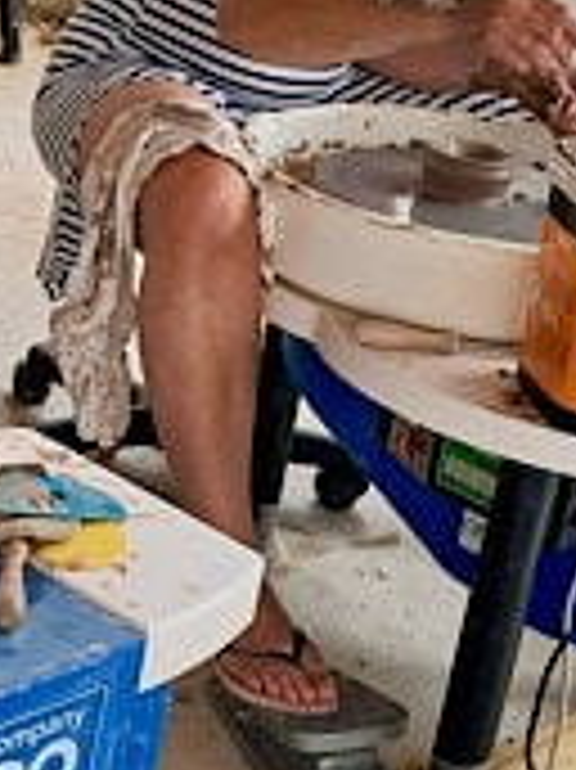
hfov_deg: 14.8
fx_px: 2110
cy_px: 405
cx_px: -176
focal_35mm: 95
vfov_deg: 20.7
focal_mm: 4
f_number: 1.8
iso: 50
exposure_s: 1/60
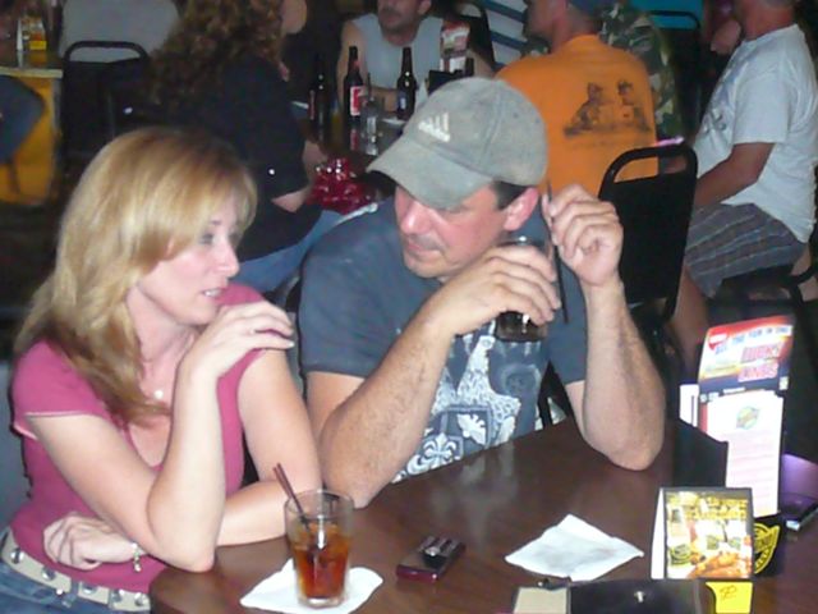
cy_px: 307
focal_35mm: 65
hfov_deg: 29.8
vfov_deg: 22.6
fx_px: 1536
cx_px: 409
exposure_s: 1/8
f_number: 3.6
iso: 1250
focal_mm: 9.7
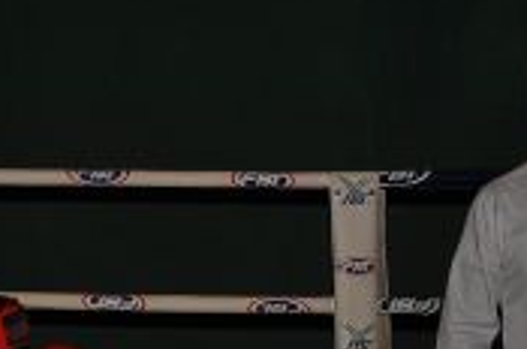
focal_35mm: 437
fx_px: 6381
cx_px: 211
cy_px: 530
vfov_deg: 3.1
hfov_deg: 4.7
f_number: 5.6
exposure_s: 1/90
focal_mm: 85
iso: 200
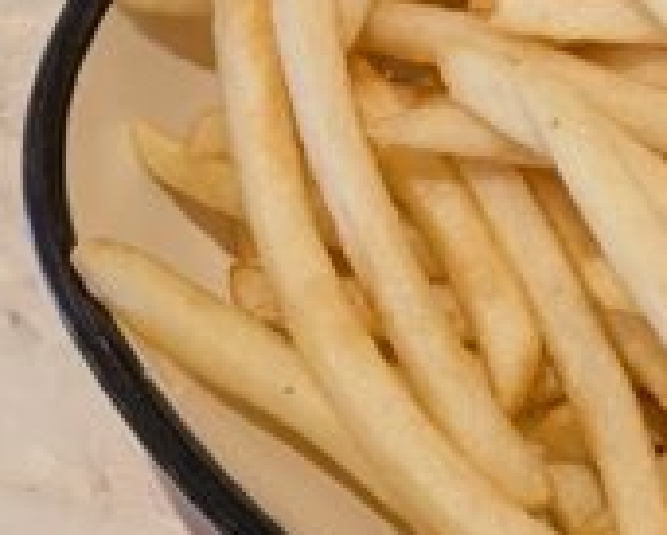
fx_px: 2074
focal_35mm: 105
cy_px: -258
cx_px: 928
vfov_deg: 13.8
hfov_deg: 16.9
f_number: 1.7
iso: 62
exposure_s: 1/100
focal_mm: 4.53
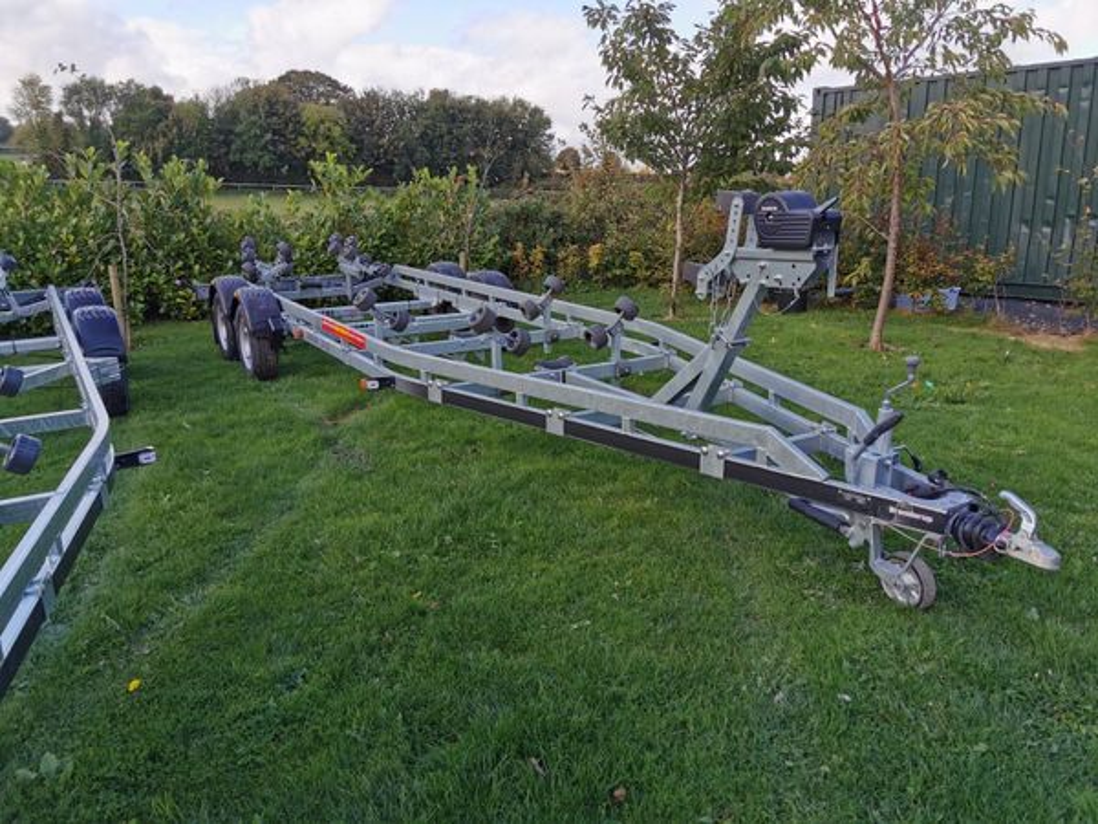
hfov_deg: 65.3
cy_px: 412
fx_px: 856
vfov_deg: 51.4
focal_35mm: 27
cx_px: 549
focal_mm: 5.56
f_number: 1.6
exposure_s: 1/791
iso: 50
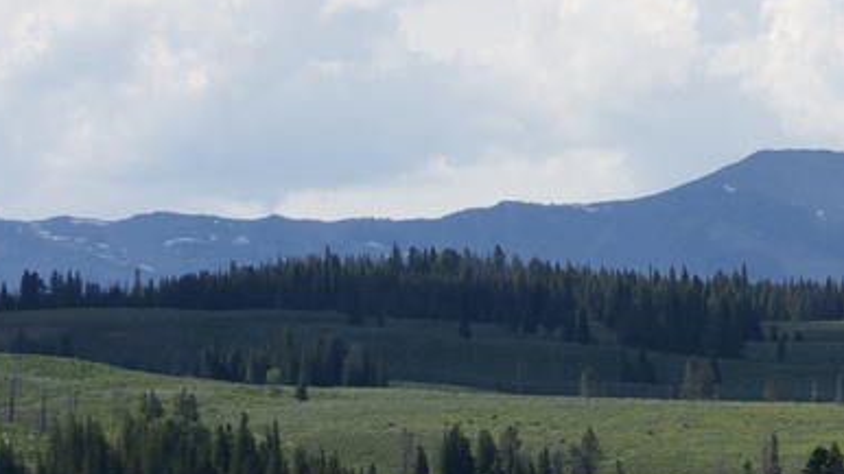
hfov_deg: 5.8
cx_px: 1539
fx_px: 8190
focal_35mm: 366
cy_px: -363
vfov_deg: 3.3
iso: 100
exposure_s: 1/320
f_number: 9
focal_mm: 60
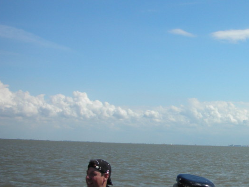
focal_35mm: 68
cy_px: 76
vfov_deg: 21.6
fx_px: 489
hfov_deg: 27.5
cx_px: 228
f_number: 8.5
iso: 50
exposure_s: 1/143
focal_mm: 5.8
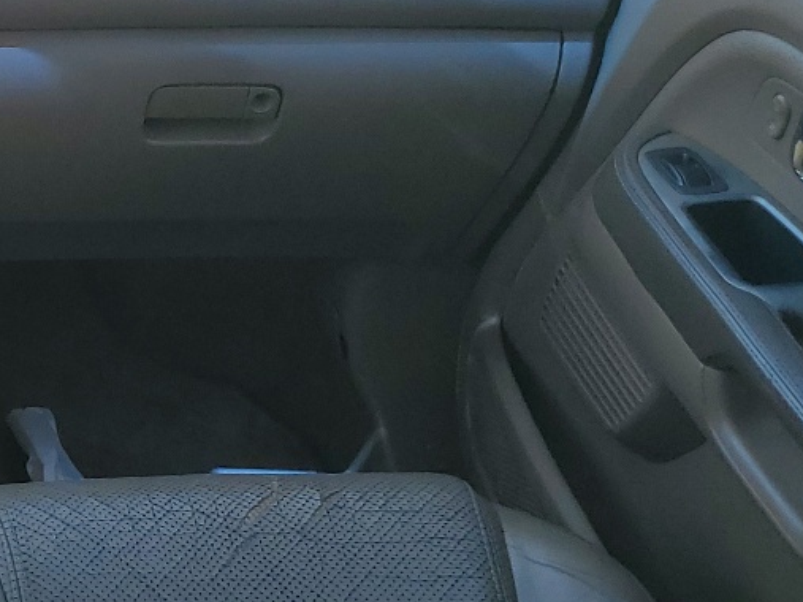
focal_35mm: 82
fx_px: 1902
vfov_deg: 17.9
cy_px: 459
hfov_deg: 21.3
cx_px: -279
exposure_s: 1/526
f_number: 1.5
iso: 50
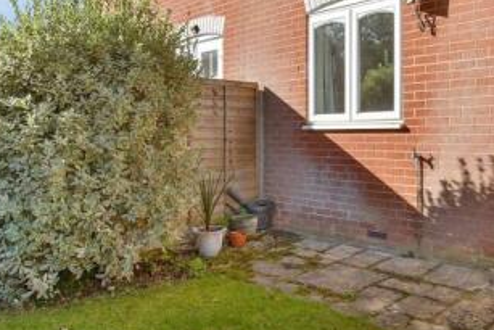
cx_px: 329
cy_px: 134
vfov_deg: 41.0
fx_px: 439
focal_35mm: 32
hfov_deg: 57.4
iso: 160
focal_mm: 10
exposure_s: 1/160
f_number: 8
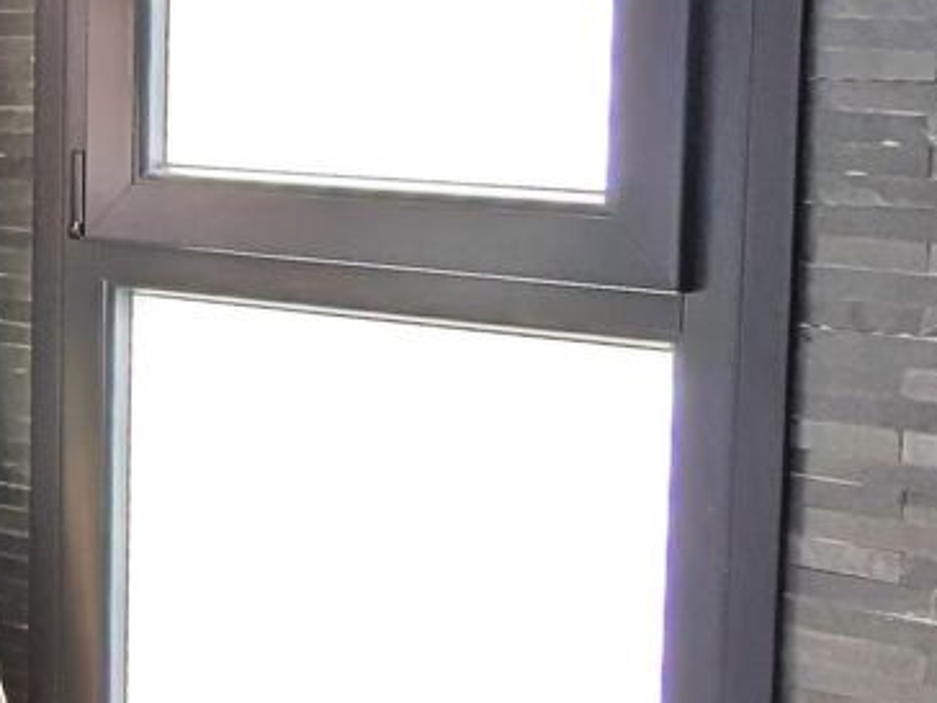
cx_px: -651
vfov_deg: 16.4
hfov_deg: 18.1
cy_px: 260
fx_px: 2436
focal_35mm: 90
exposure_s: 1/235
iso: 68
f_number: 2.2
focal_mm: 2.35
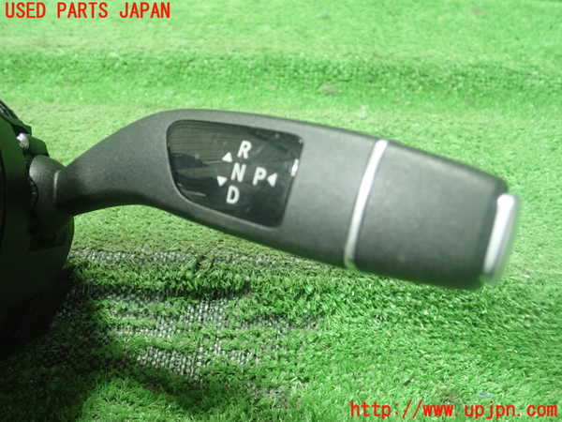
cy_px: 211
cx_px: 281
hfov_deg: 60.0
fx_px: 487
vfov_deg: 46.8
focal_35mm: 30
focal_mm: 5.5
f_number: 2.3
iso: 800
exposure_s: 1/100
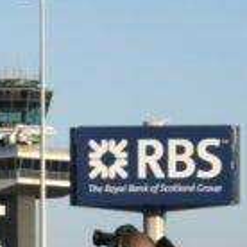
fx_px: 3132
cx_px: -168
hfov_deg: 4.5
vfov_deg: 4.5
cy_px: 353
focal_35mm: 388
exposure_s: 1/160
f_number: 8
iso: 100
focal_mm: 70
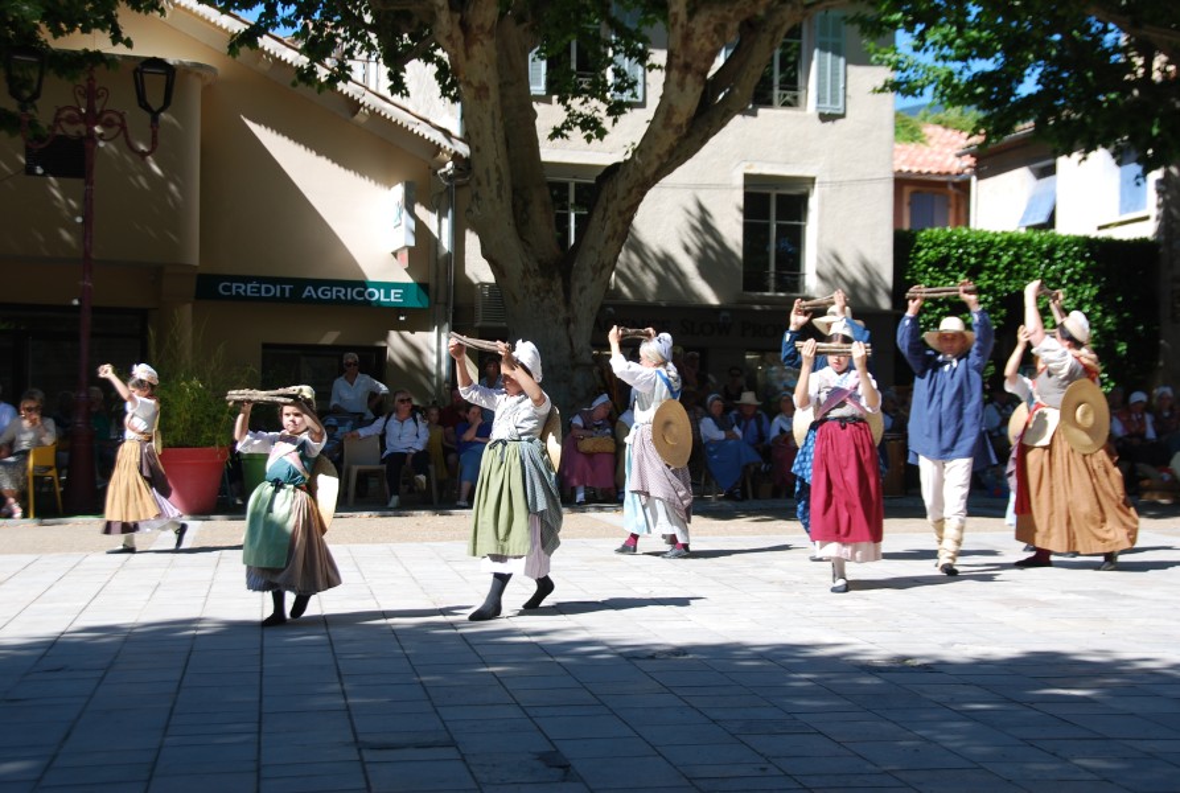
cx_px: 590
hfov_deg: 33.3
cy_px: 396
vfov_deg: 22.7
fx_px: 1971
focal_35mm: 60
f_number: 7.1
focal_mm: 40
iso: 100
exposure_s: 1/200
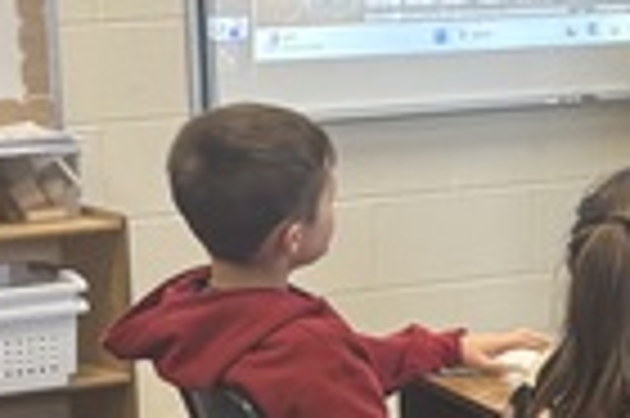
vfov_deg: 6.9
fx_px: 3461
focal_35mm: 198
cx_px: 1084
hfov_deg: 9.9
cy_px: 458
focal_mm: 5.96
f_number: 1.6
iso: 125
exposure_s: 1/120
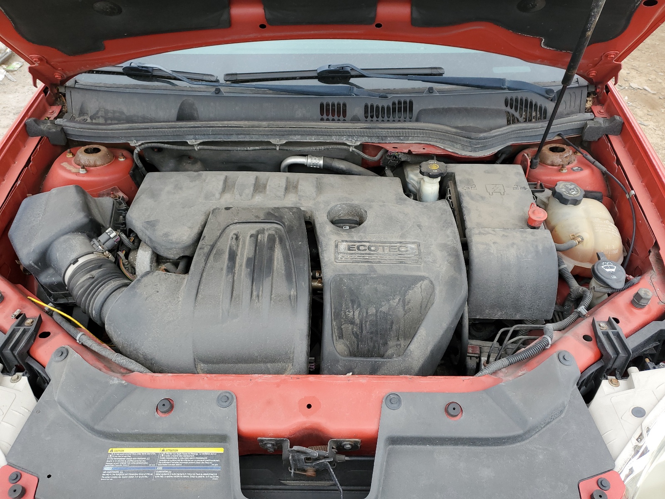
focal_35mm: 26
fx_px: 499
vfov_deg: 53.1
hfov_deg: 67.3
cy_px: 250
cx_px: 332
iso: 50
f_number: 1.5
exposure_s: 1/323
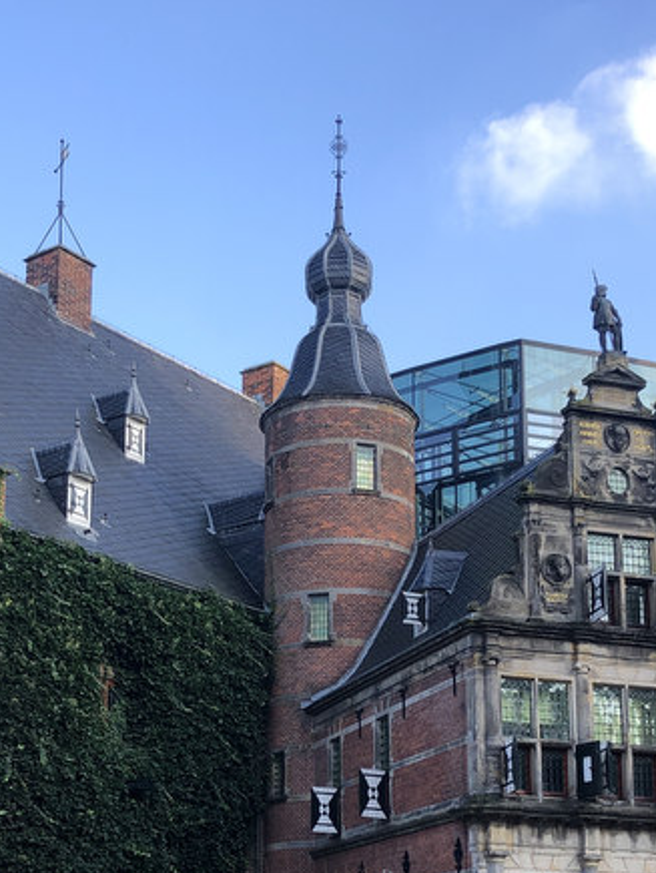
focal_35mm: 60
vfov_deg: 31.4
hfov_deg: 24.4
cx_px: 293
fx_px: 1514
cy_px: 694
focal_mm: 3.99
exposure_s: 1/385
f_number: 1.8
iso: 20
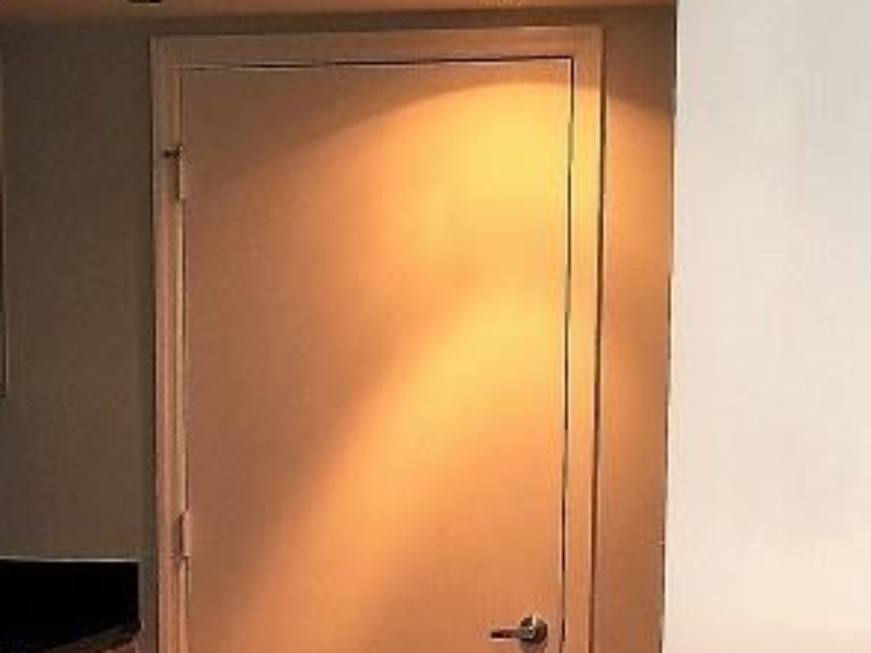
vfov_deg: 14.4
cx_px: 347
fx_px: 2466
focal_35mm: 98
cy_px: 874
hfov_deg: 20.0
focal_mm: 4.15
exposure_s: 1/15
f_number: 2.2
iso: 32
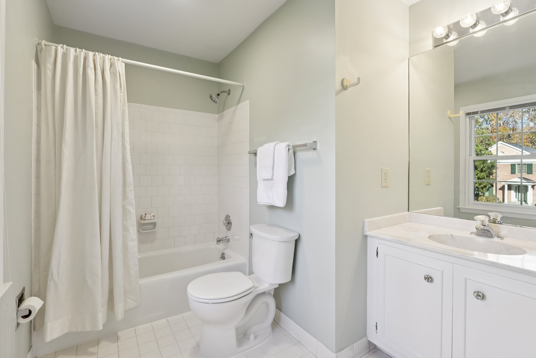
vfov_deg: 73.8
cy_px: 179
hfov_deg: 96.7
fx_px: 238
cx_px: 268
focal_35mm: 16
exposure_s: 1/125
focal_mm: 16
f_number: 5.6
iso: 1250
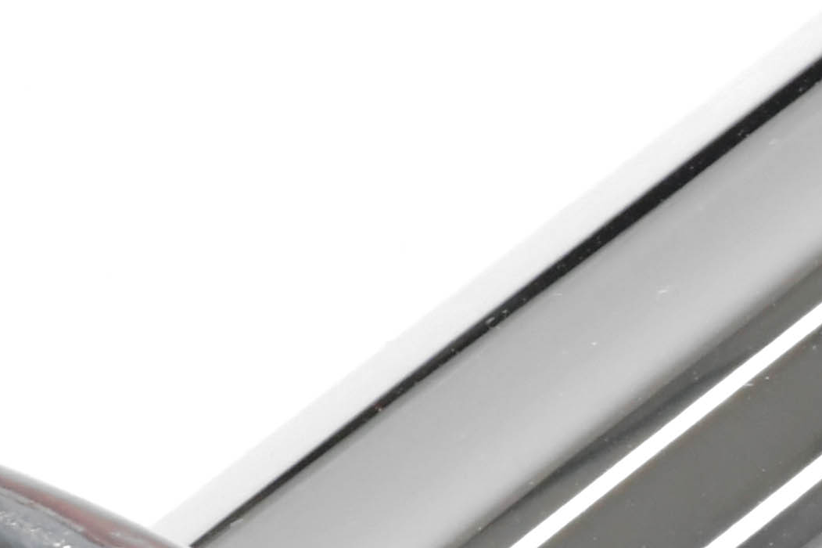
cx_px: 1482
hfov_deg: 3.1
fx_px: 15361
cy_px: 792
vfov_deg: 2.0
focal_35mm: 673
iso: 2500
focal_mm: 85
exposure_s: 1/80
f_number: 13
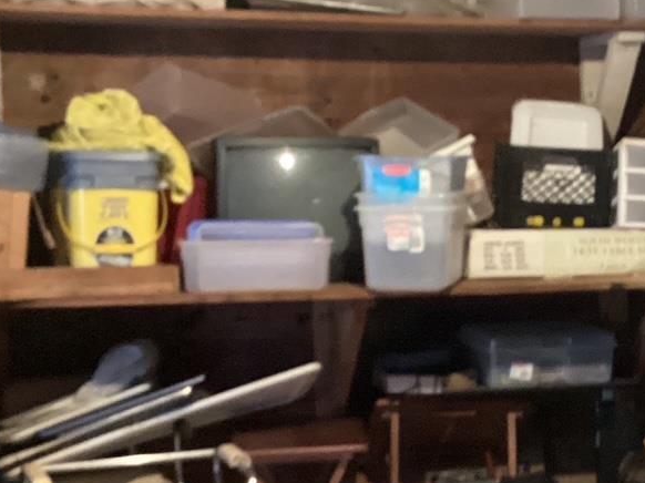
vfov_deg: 17.0
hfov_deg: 21.7
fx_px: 1620
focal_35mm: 87
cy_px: 237
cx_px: 652
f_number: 2.4
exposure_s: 1/24
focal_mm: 3.3
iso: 800
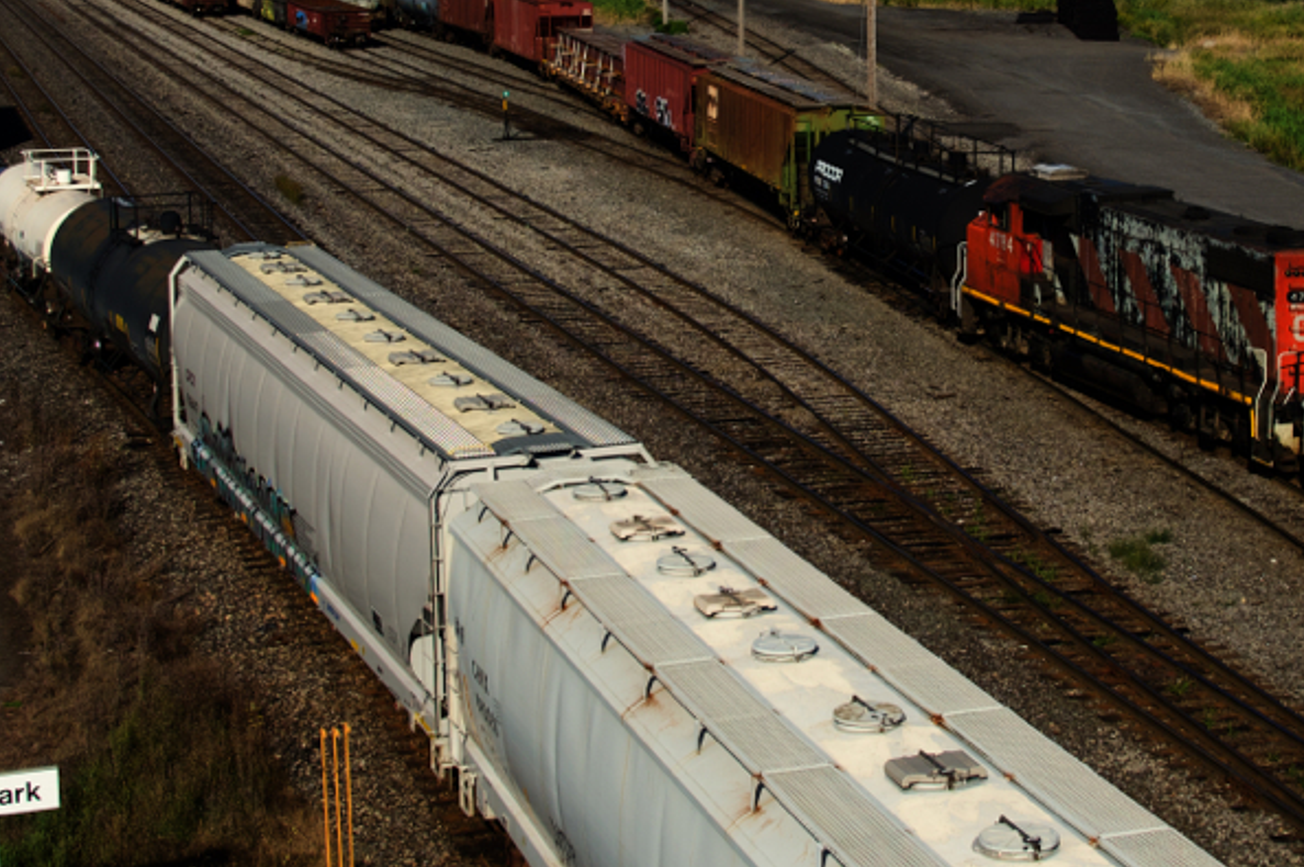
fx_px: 2497
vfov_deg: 19.6
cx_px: 1027
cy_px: 257
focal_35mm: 69
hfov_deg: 28.7
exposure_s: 1/800
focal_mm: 32
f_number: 8
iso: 200
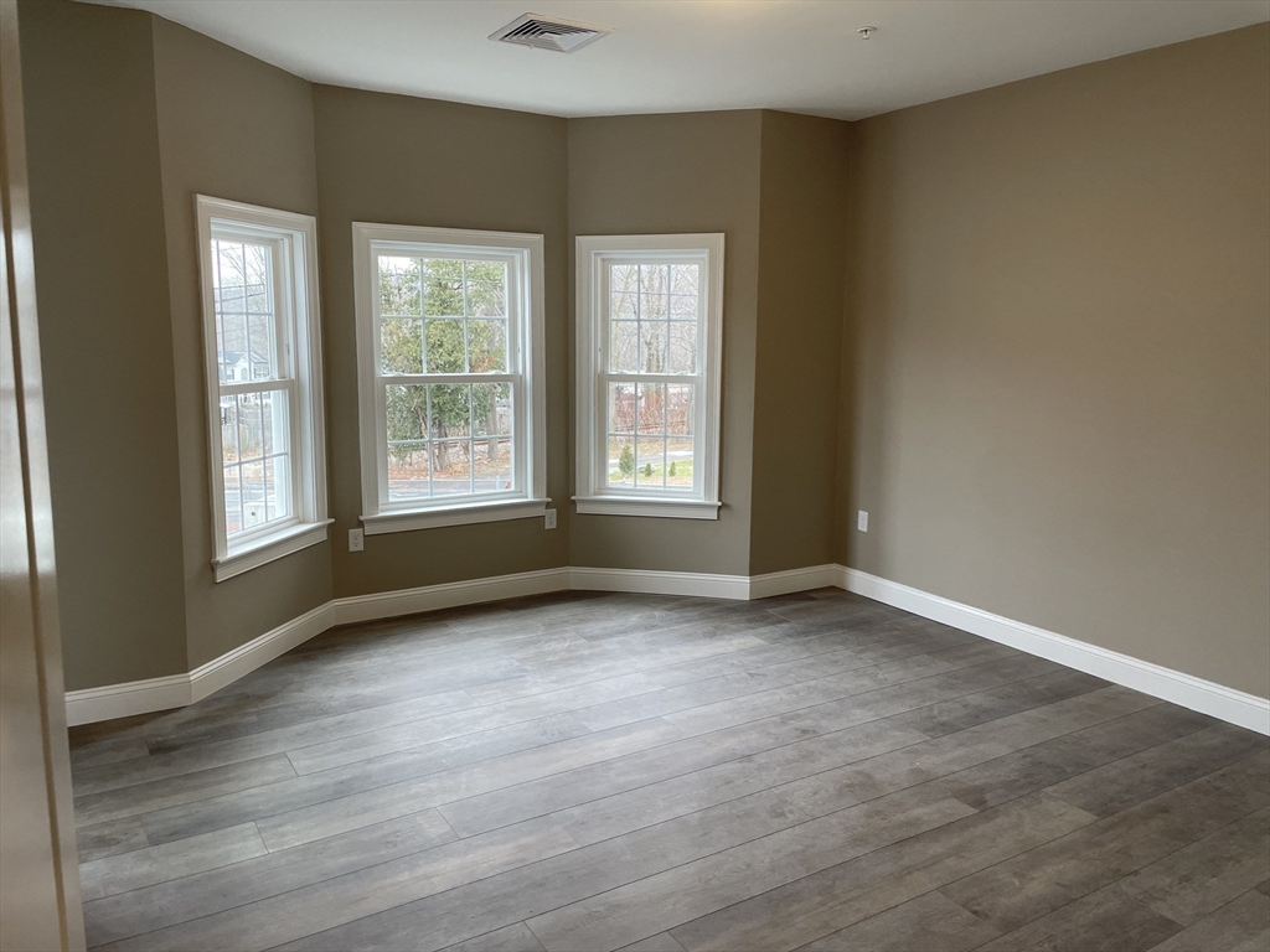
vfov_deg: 53.1
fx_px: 954
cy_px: 476
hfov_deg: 67.3
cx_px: 635
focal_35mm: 26
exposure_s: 1/120
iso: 125
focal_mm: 4.2
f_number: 1.6
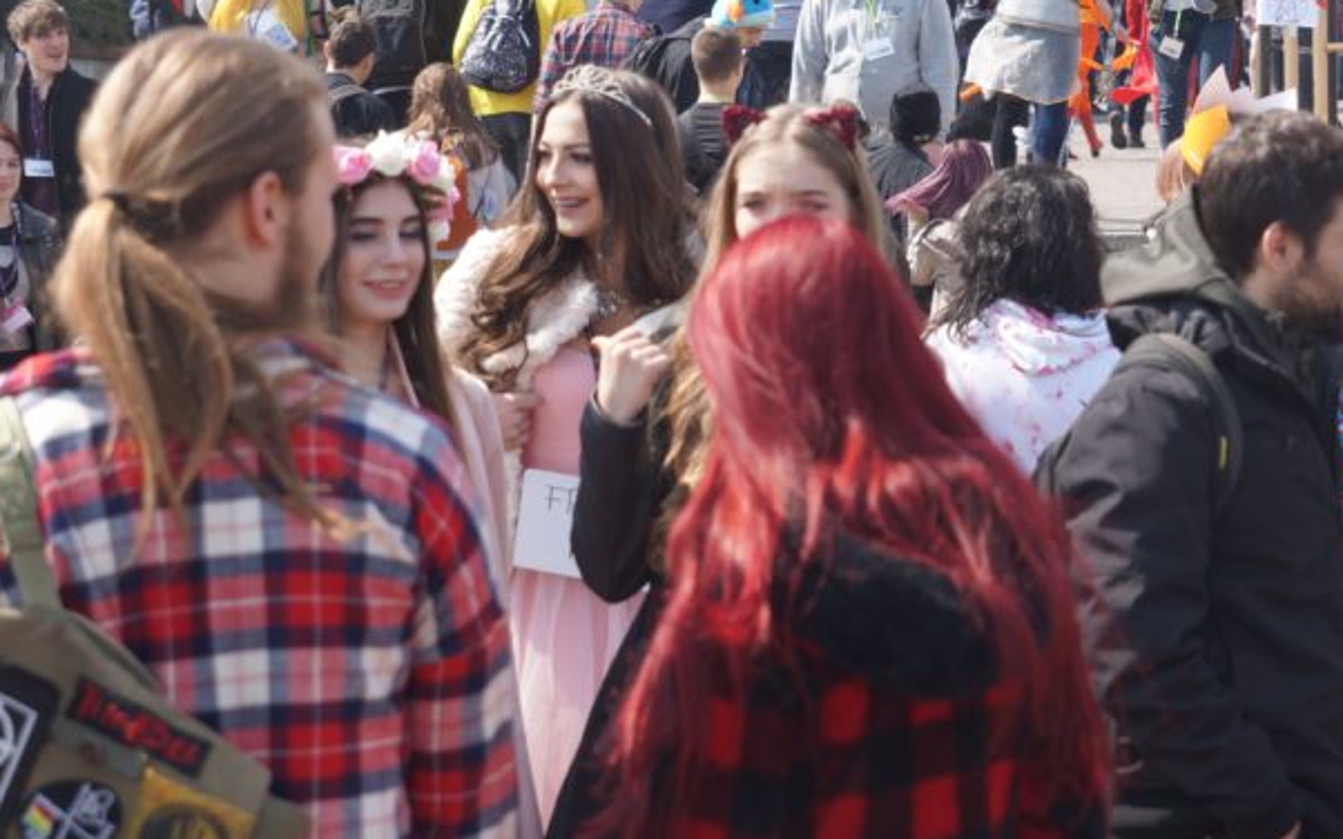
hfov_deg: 16.0
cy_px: 248
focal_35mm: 130
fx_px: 4757
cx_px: 899
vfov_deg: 10.1
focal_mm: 50
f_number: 4.5
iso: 100
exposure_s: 1/320
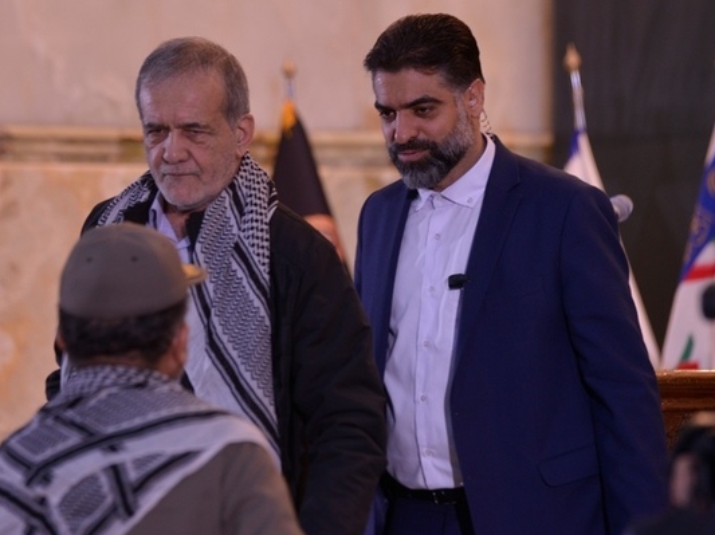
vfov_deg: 5.1
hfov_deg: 6.9
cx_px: 220
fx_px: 5965
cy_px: 241
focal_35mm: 289
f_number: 4.5
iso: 640
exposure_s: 1/100
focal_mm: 200
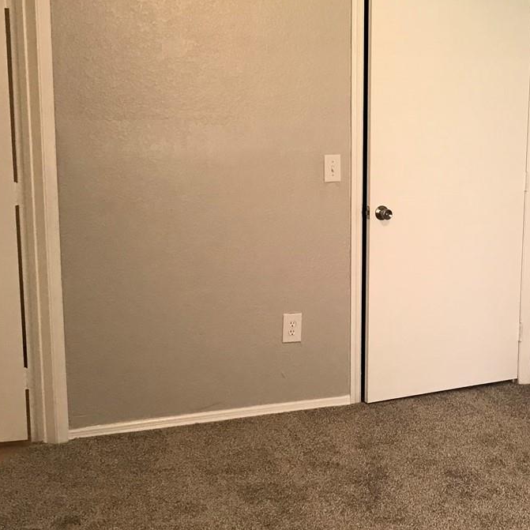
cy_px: 278
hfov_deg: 28.6
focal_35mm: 59
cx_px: 408
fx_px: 1022
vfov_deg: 29.1
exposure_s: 1/24
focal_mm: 3.99
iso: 40
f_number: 1.8
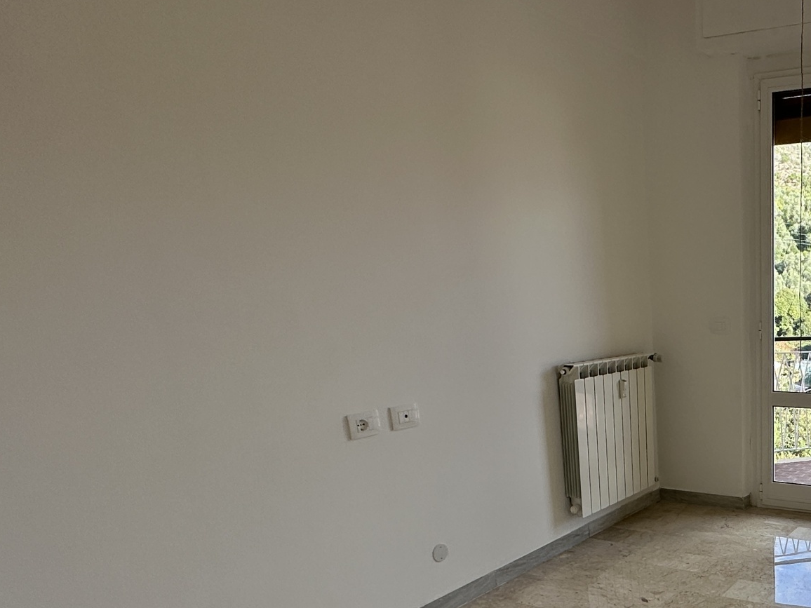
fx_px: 726
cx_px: 743
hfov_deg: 51.0
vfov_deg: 43.4
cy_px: 485
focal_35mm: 31
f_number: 2.2
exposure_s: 1/374
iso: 40
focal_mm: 2.22
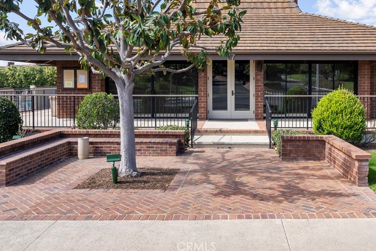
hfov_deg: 50.3
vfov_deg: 34.8
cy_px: 89
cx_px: 228
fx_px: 397
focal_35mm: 38
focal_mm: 29
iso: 100
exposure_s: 1/160
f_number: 8
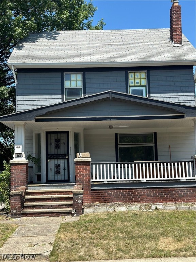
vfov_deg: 39.7
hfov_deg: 30.3
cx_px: 98
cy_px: 131
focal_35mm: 48
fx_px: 362
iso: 100
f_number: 1.78
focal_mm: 6.86
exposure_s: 1/3731
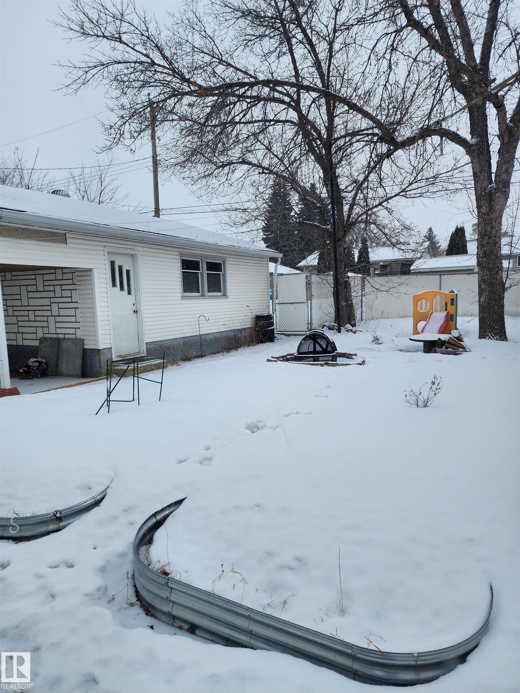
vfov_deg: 73.9
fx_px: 461
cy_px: 346
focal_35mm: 23
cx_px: 260
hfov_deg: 58.9
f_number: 1.8
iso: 12
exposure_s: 1/1339
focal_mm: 6.4
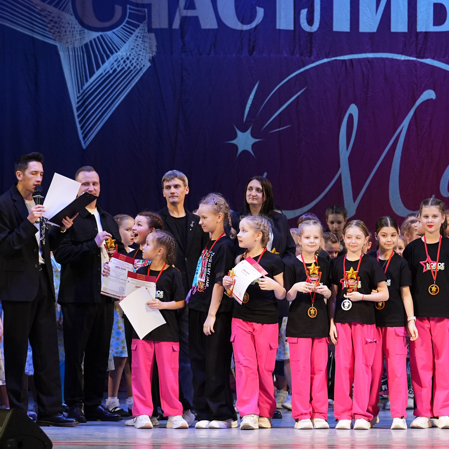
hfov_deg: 7.6
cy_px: 224
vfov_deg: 7.6
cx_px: 260
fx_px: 3390
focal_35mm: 231
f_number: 2.8
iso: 1250
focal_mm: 121
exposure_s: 1/320
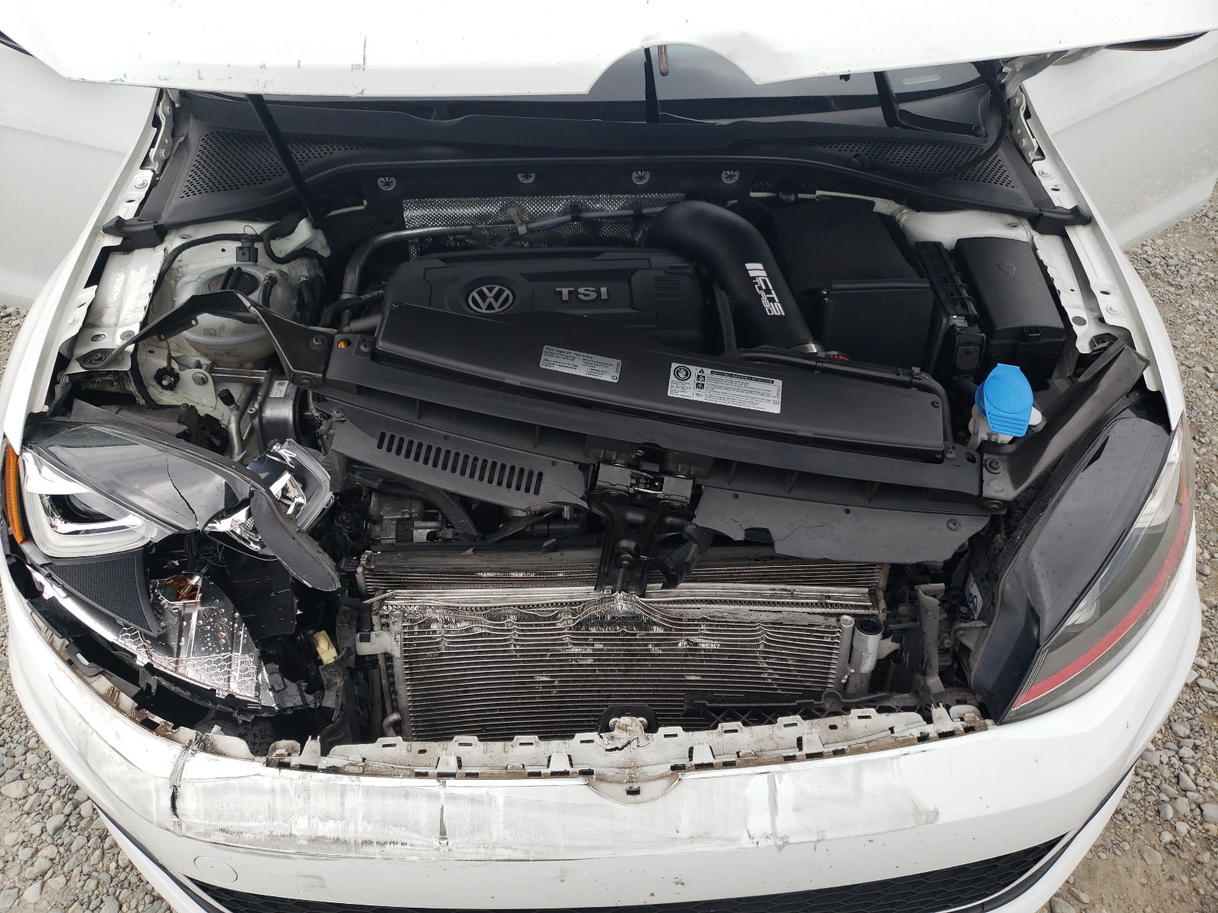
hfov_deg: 67.3
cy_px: 456
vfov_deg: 53.1
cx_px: 609
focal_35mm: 26
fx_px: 915
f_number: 1.5
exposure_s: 1/909
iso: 50
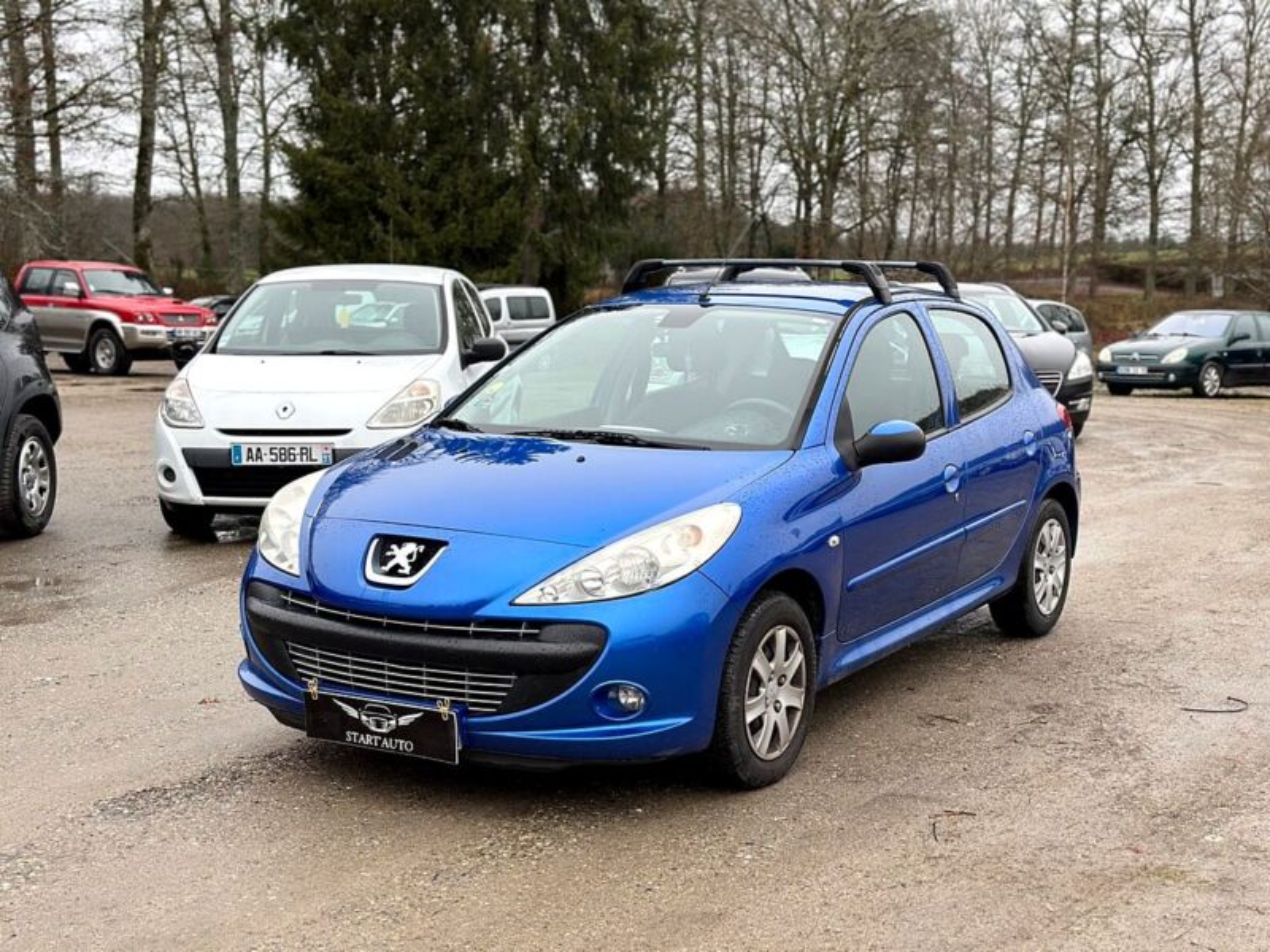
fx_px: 1761
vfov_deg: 30.3
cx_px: 635
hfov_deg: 39.7
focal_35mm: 48
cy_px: 476
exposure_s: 1/1145
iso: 80
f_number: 1.78
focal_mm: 6.86
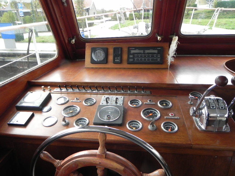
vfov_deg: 53.1
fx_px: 177
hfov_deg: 67.3
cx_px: 118
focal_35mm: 26
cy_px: 88
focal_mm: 4.6
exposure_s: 1/150
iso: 160
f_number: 4.5
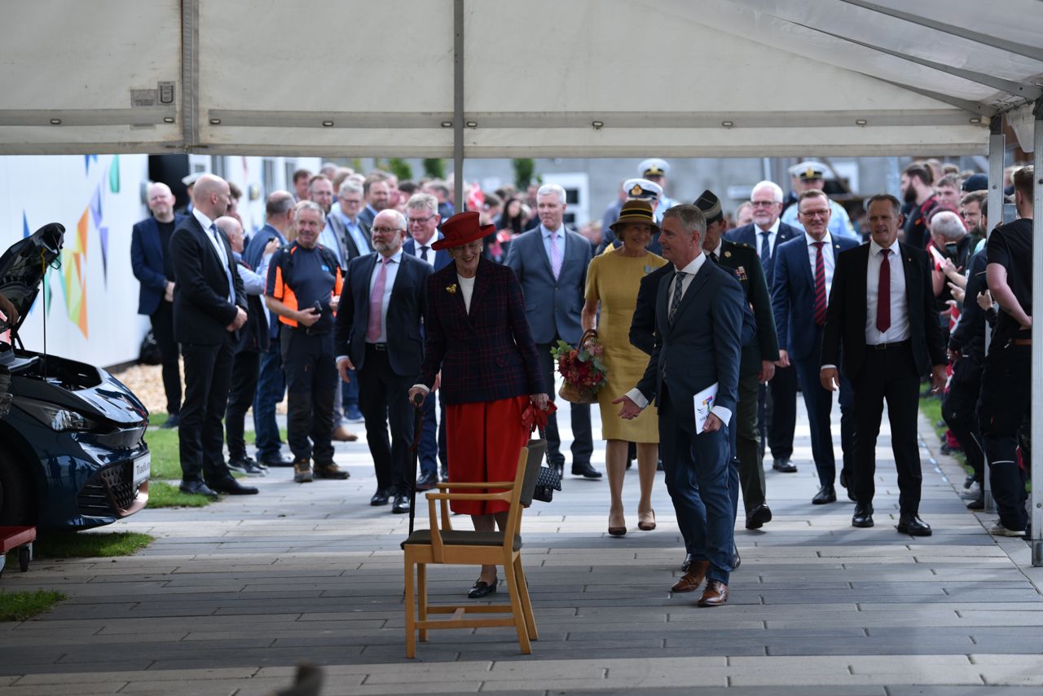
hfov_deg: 16.8
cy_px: 348
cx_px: 522
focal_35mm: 122
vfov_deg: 11.2
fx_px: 3535
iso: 100
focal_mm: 122
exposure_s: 1/640
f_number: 3.2
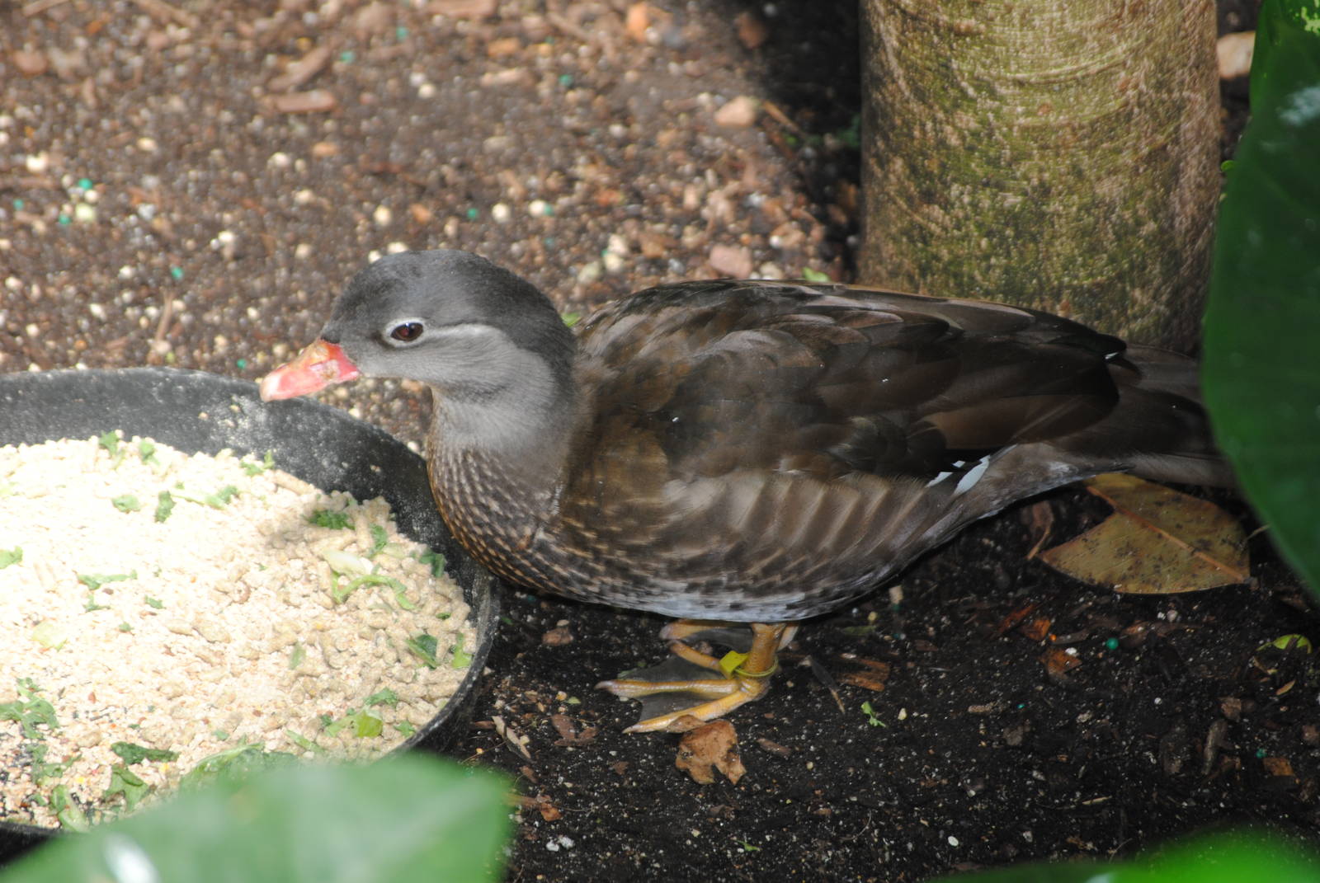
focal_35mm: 262
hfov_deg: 7.8
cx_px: 660
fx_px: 9636
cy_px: 442
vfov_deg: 5.2
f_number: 5.3
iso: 200
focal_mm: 175
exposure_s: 1/60
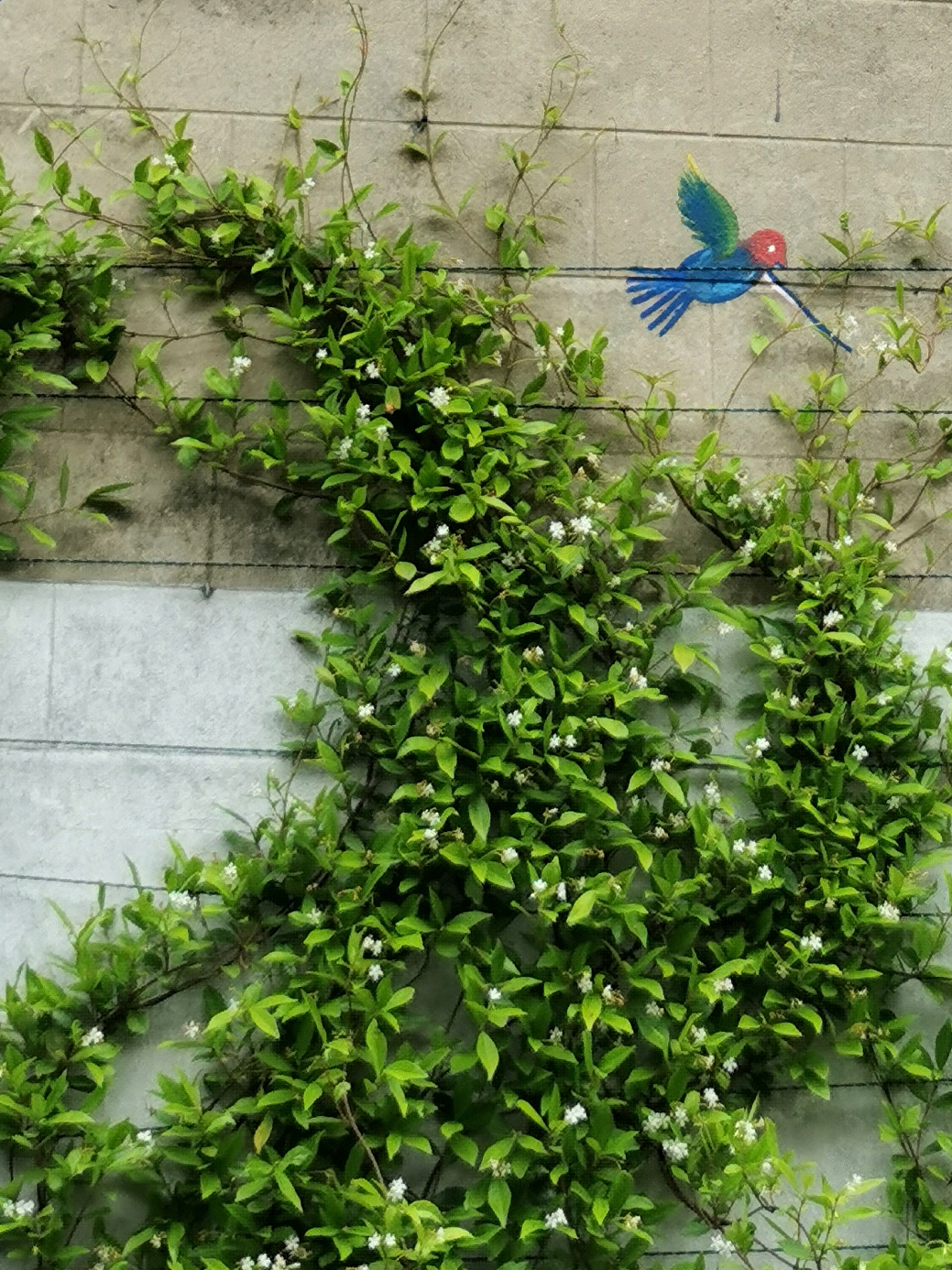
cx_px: 795
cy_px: -350
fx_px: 4732
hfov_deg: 11.4
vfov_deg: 14.7
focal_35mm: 129
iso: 50
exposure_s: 1/870
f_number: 1.6
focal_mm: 5.56
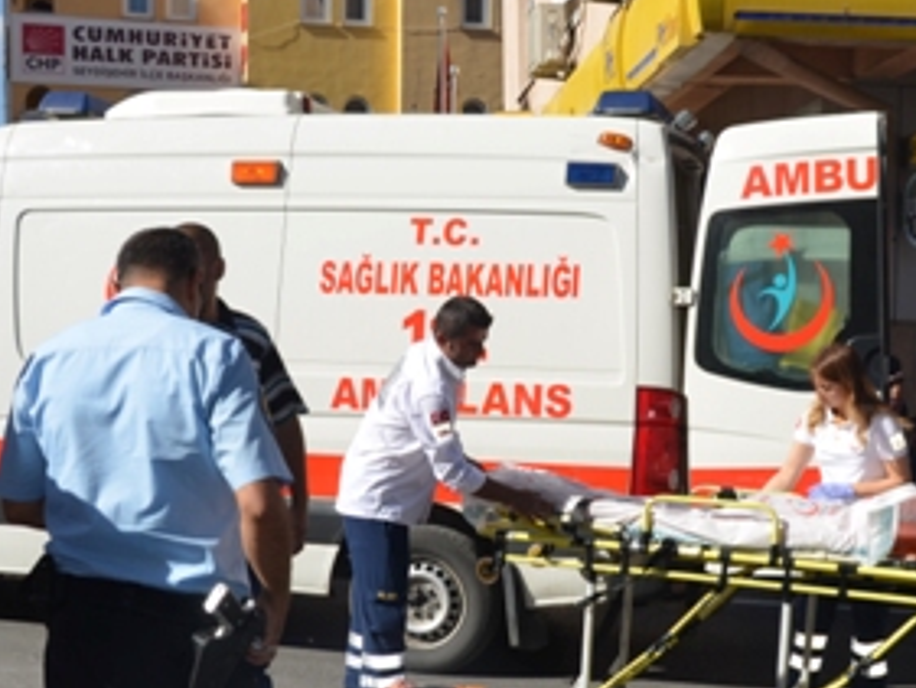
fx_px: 1562
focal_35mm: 59
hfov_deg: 32.6
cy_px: 470
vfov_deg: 24.7
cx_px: 515
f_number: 6.7
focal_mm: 18
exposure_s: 1/250
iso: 100
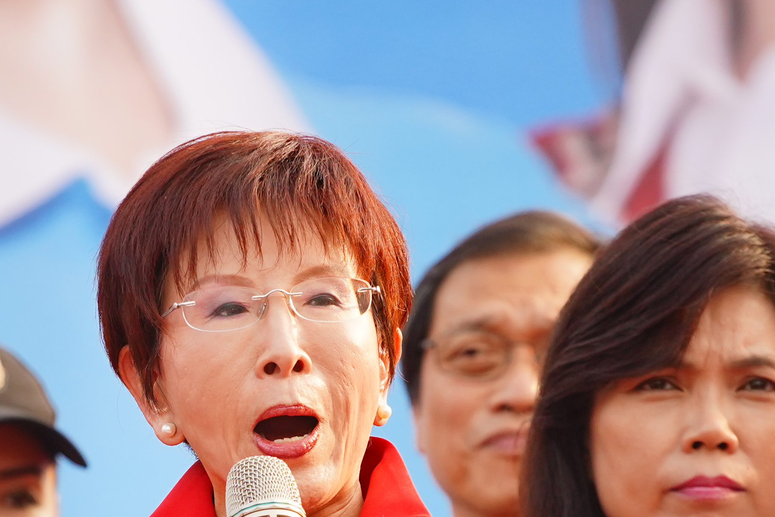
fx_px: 14034
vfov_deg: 2.1
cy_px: 455
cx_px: 181
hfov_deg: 3.2
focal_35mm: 652
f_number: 4
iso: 640
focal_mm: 200
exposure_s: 1/1250
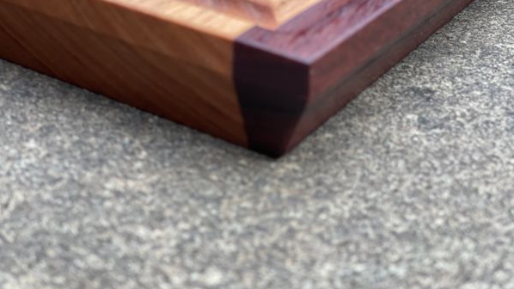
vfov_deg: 17.2
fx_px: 954
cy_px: 108
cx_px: 257
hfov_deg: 30.2
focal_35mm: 70
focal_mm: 7.5
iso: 64
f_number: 2.2
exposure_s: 1/121
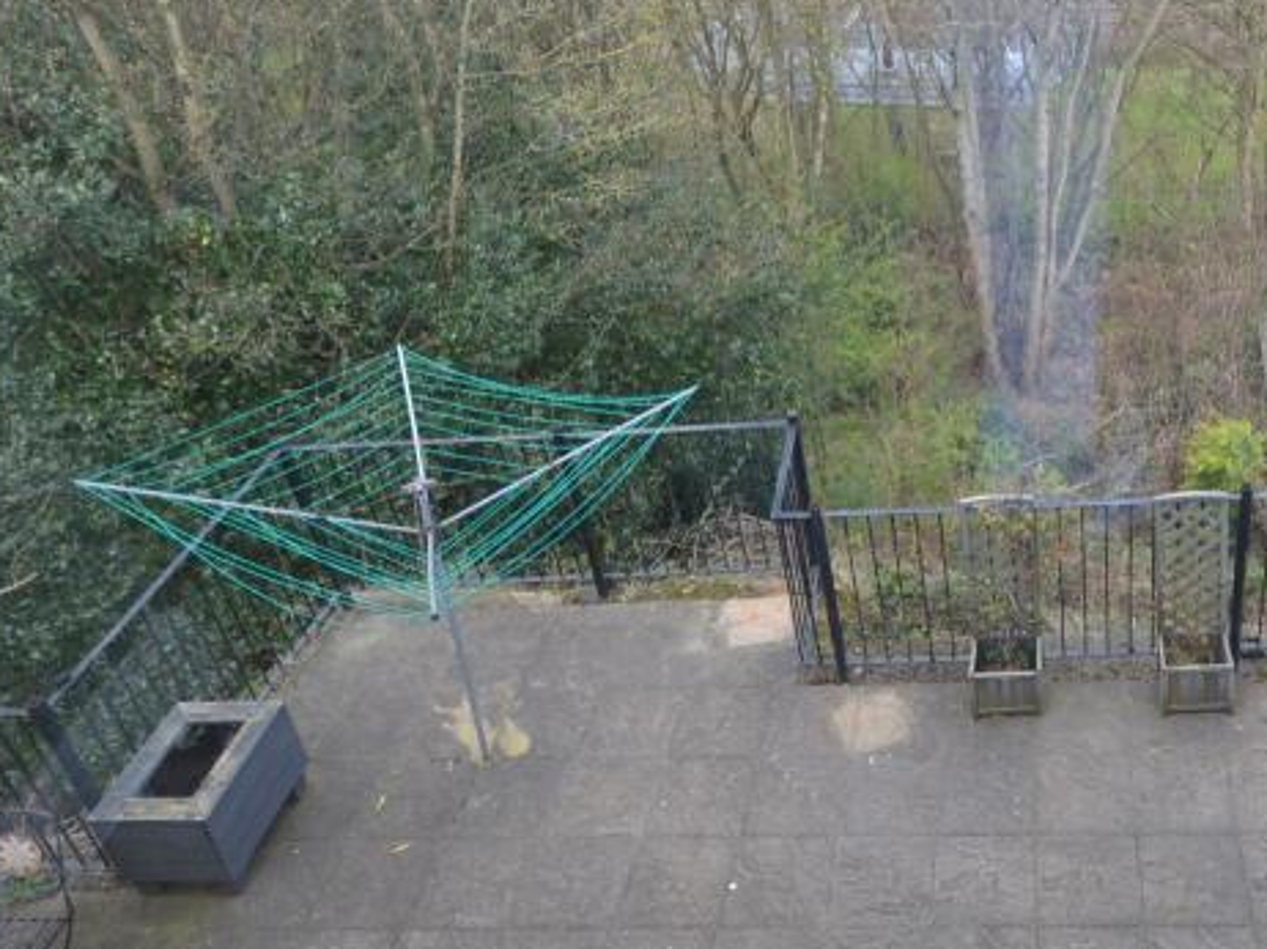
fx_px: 1171
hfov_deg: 52.9
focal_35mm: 32
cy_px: 303
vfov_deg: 43.4
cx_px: 1023
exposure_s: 1/125
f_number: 5.6
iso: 180
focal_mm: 10
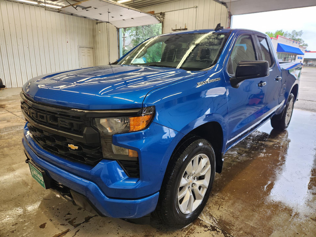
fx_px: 210
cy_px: 118
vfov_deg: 58.9
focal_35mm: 23
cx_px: 158
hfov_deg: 73.9
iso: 64
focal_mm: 5.4
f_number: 1.8
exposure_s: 1/120
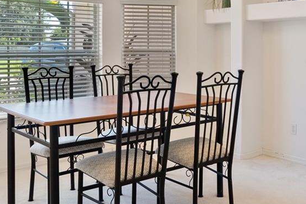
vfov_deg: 28.6
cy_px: 39
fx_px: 391
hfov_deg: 42.1
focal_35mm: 46
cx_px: 208
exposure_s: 1/60
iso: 2000
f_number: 8
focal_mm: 16
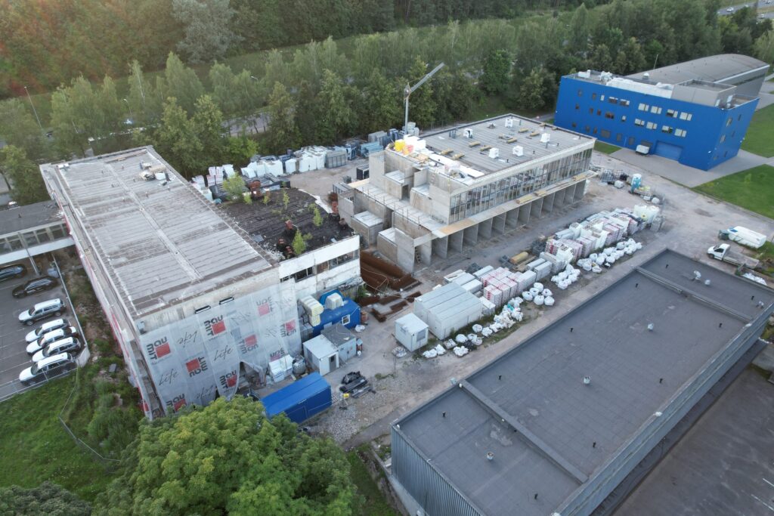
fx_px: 473
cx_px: 387
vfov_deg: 57.2
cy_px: 258
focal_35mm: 22
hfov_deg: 78.6
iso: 110
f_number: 2.8
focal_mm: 8.38
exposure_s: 1/120
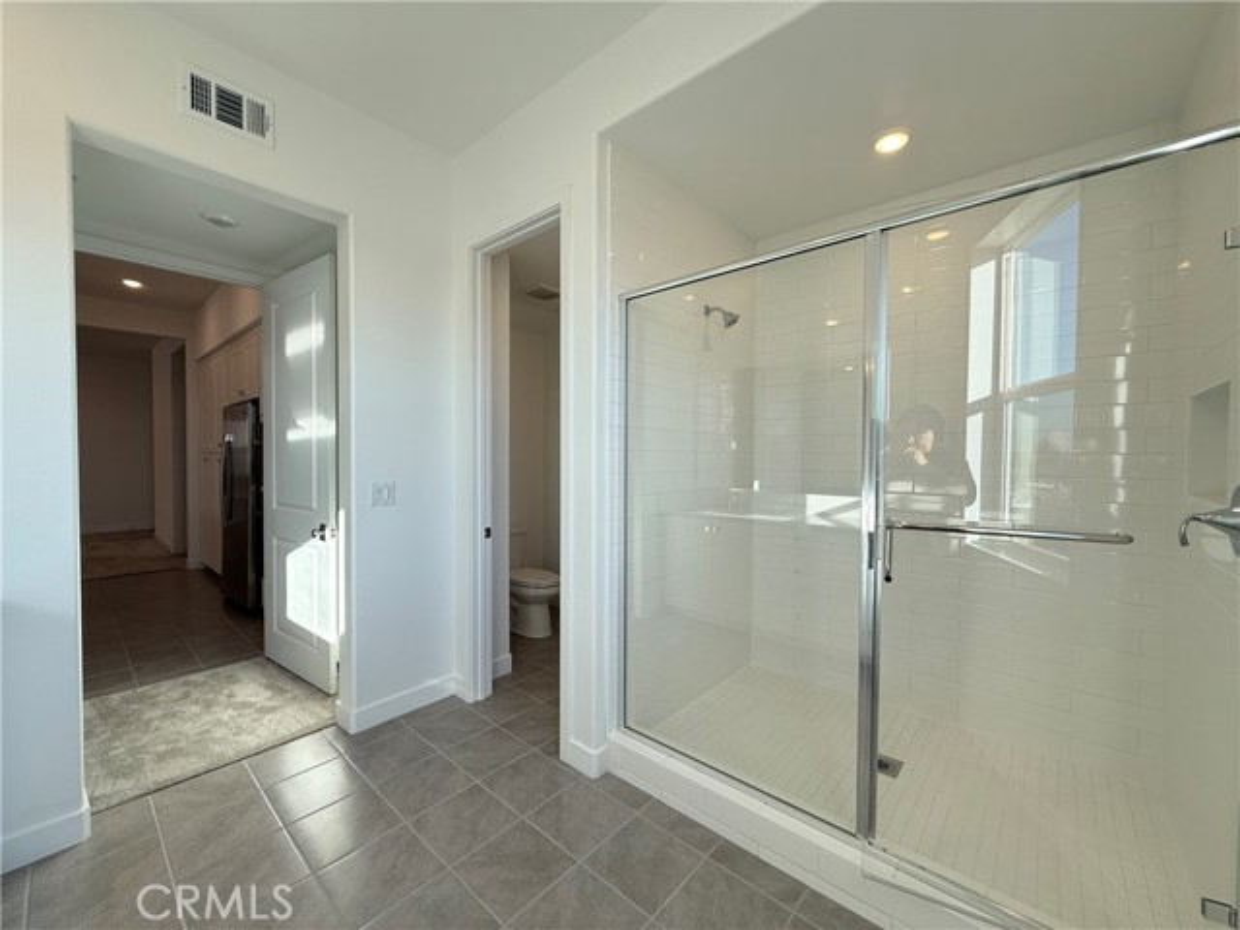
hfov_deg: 102.1
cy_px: 465
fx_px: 502
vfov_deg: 85.7
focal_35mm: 14
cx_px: 620
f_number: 2.2
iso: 64
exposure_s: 1/150
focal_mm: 2.22
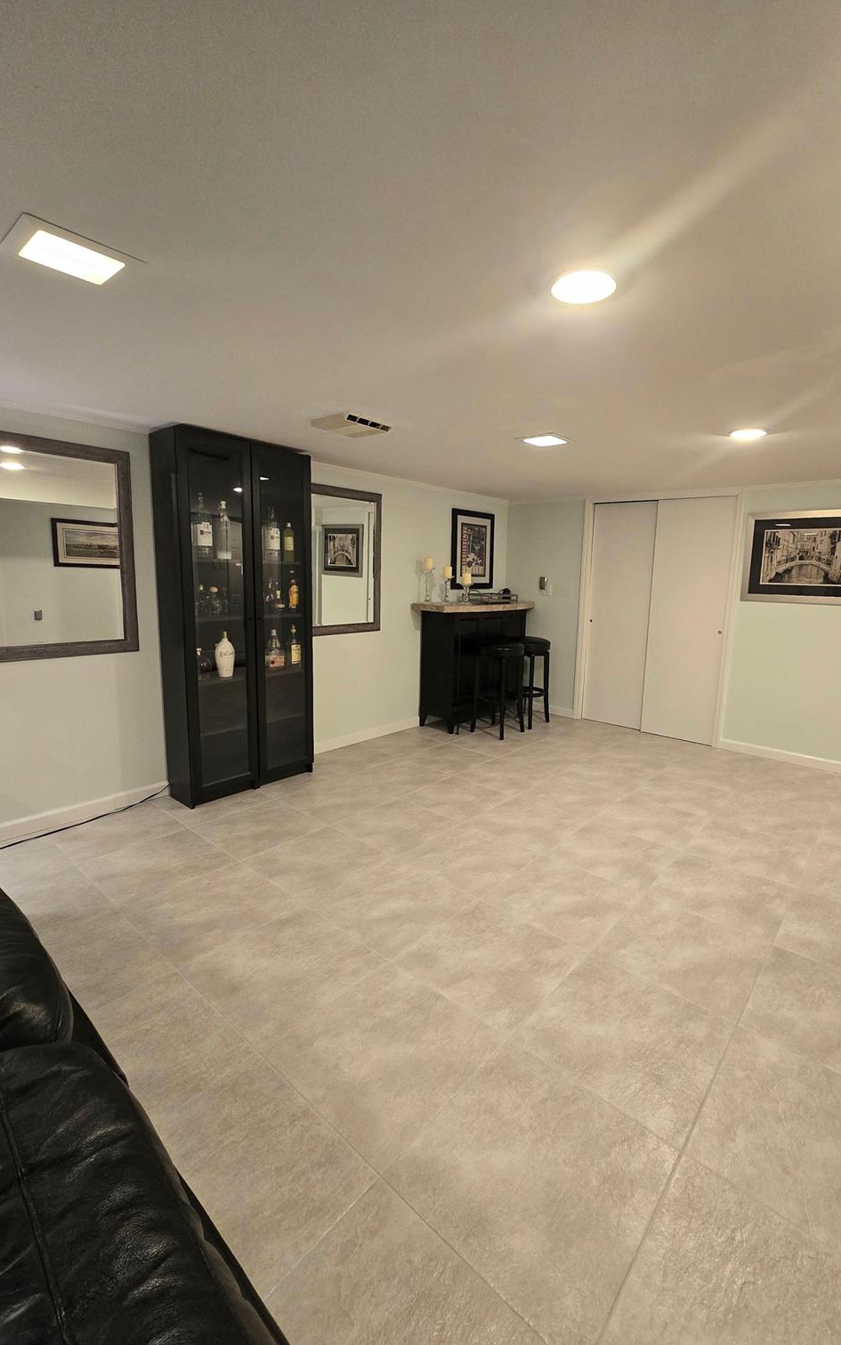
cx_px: 450
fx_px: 513
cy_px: 680
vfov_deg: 105.3
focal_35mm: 14
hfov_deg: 78.5
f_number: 2.2
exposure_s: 1/60.2
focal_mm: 2.2
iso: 400
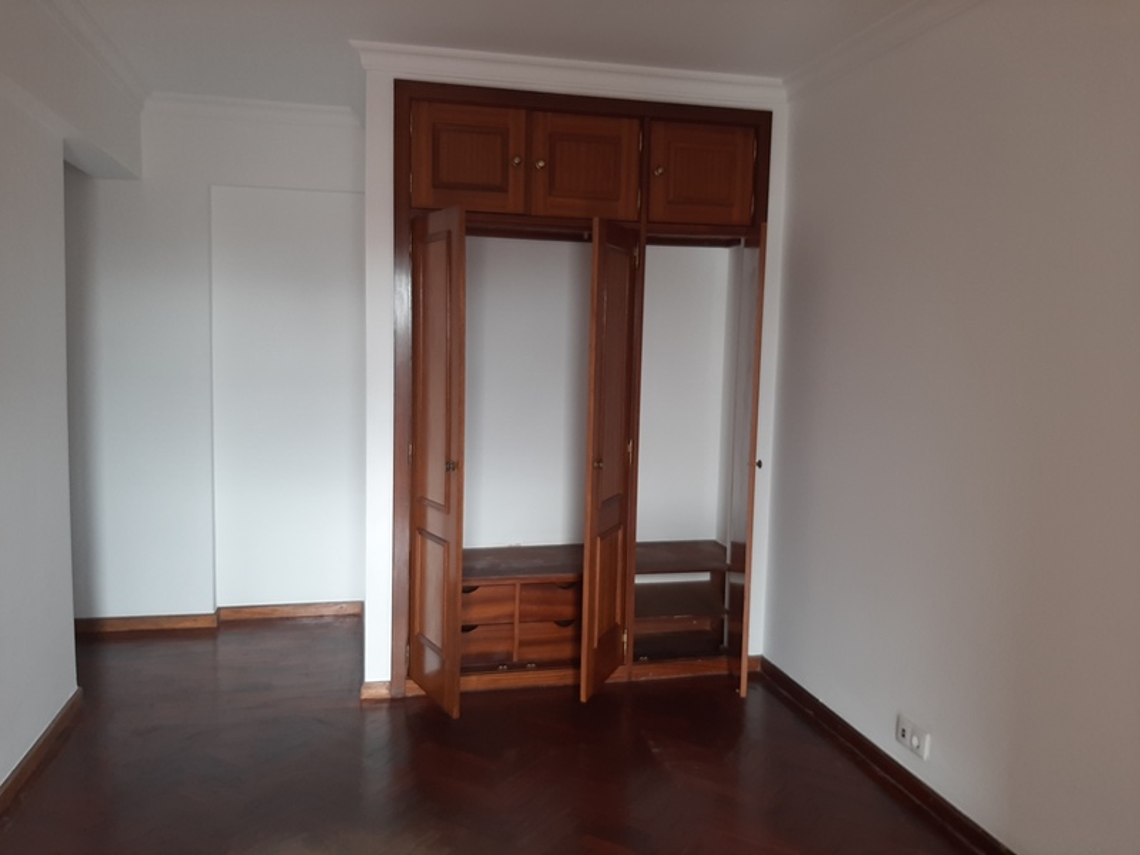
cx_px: 570
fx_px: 889
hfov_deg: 65.3
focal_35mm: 27
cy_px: 428
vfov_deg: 51.4
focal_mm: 3.93
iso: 64
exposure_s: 1/50
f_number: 1.7
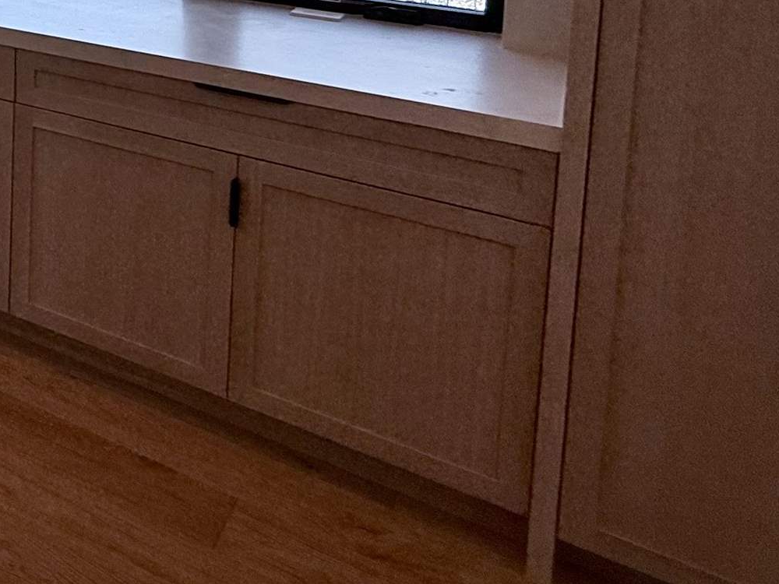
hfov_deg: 31.9
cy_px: -125
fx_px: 968
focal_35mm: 43
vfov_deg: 28.9
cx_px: -265
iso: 64
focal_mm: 2.22
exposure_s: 1/336
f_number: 2.2
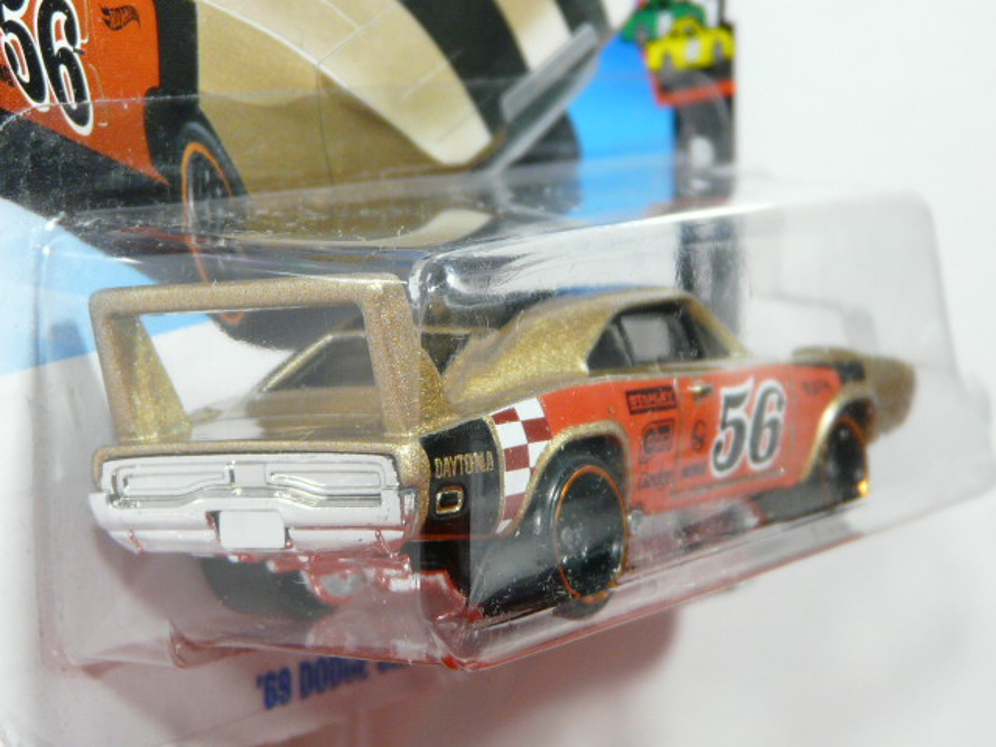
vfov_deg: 14.9
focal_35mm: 99
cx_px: 498
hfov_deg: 19.8
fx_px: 2849
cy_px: 374
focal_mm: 10.2
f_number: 3.2
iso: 160
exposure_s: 1/50
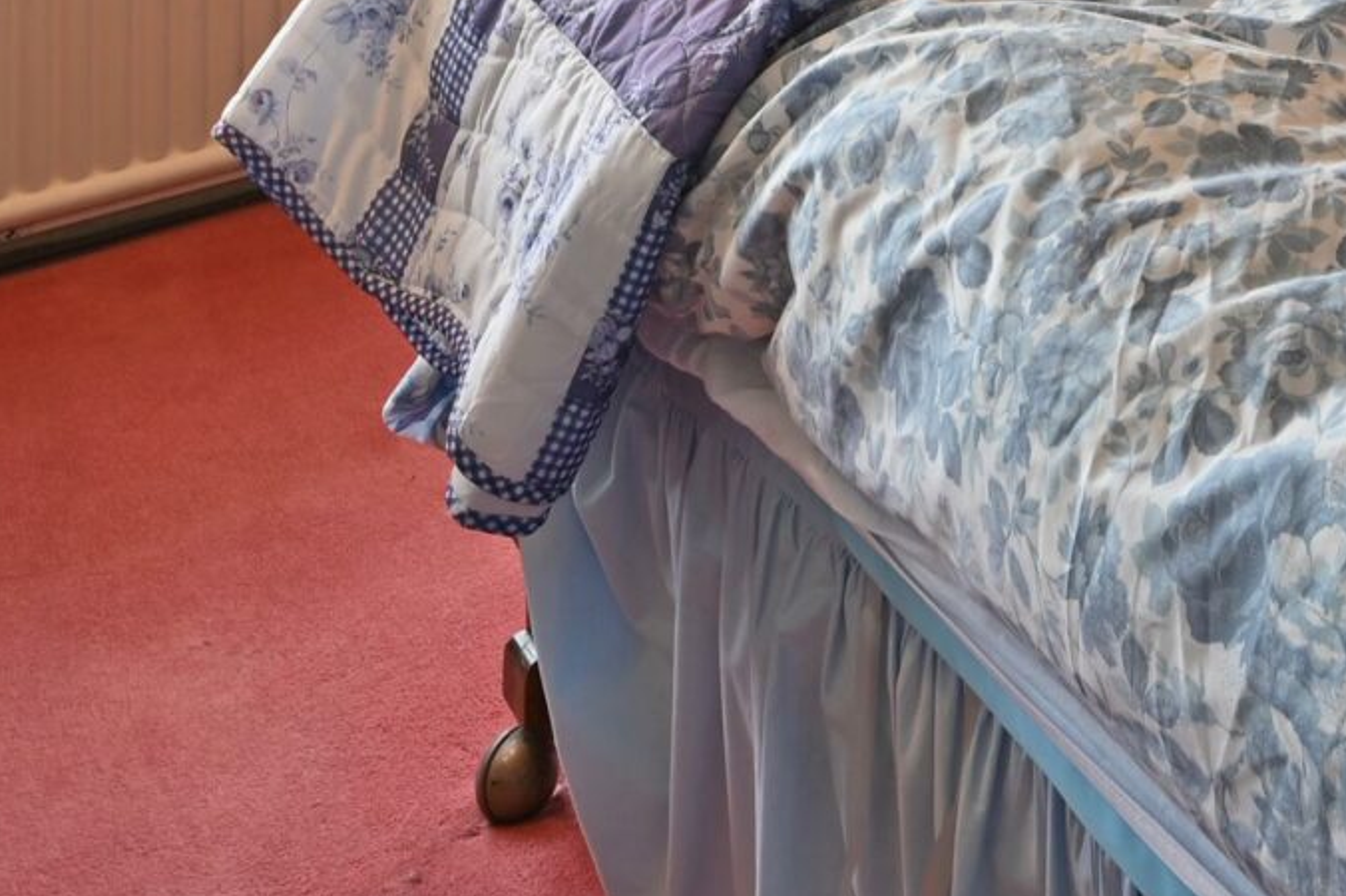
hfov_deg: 35.5
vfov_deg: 18.8
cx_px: 1193
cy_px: -775
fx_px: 1981
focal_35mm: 53
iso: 125
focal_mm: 14
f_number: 10
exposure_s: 1/3
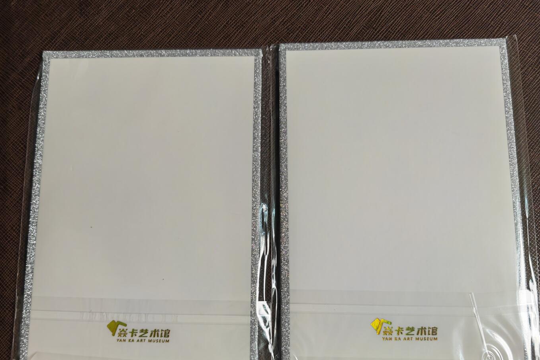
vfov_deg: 44.8
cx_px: 266
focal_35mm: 29
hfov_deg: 63.7
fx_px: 435
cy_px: 208
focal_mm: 5.53
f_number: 1.8
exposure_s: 1/100
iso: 80
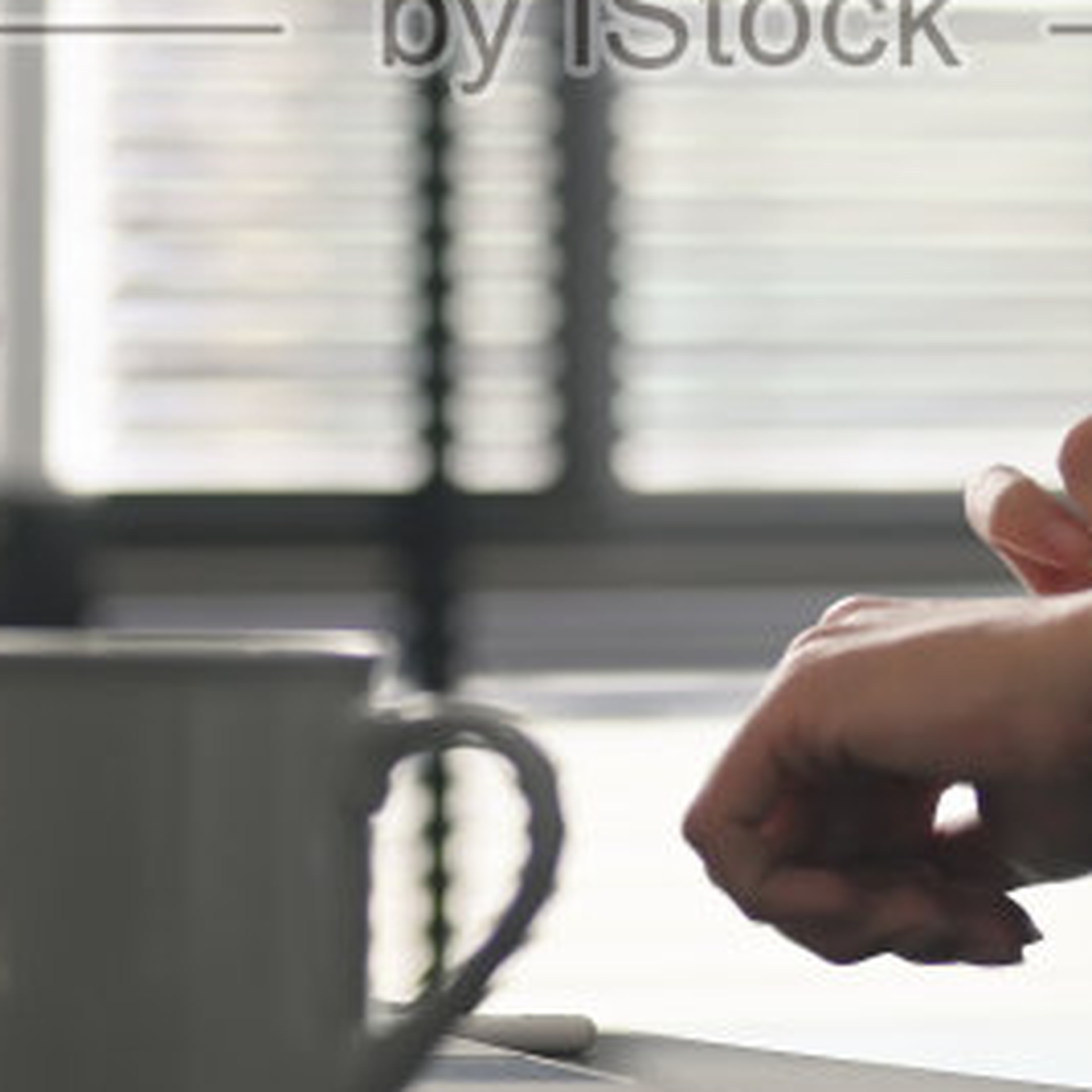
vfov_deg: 6.8
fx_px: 9101
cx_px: 663
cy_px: -170
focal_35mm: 255
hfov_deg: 6.9
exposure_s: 1/400
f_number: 2
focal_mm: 50
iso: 500
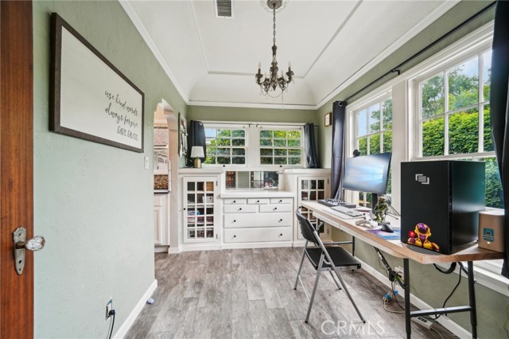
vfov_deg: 85.4
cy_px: 170
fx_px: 184
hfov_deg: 108.4
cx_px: 254
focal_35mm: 13
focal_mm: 13
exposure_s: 1/8
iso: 400
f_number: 7.1
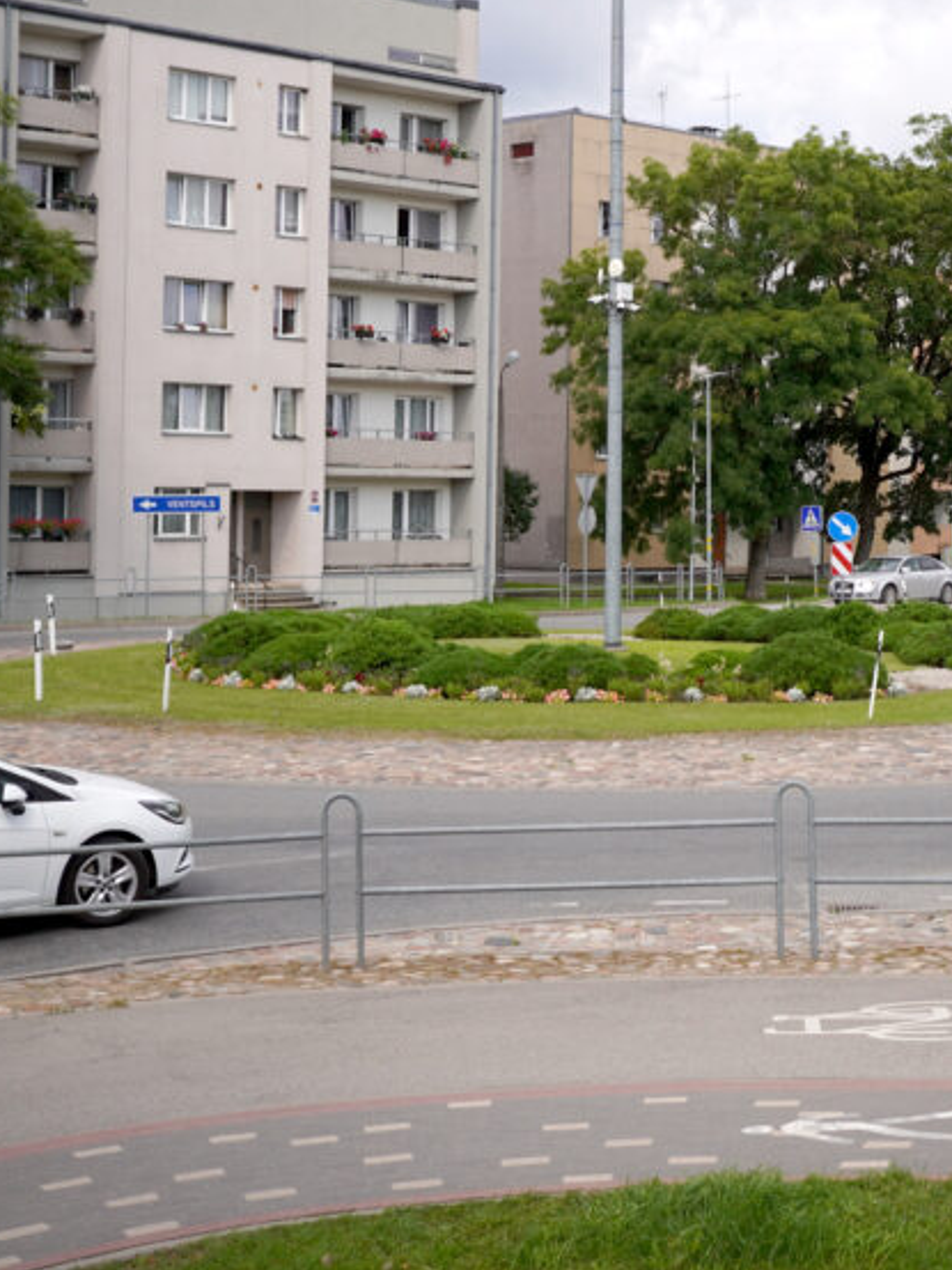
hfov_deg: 23.7
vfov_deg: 31.4
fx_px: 2236
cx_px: 743
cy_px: 409
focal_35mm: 61
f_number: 2.8
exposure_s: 1/2000
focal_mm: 20
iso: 100
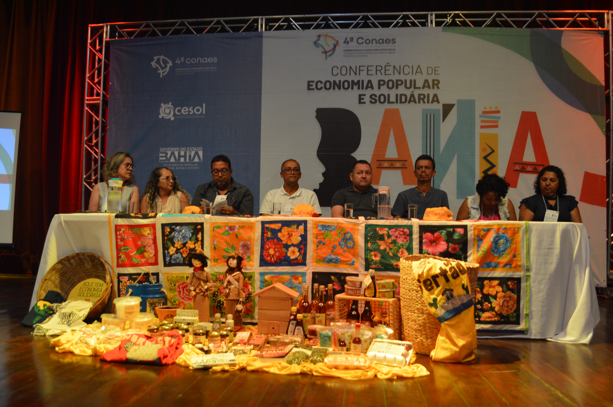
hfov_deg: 67.4
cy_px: 204
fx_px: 459
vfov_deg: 47.8
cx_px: 306
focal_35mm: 27
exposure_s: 1/50
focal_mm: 18
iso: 400
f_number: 3.5
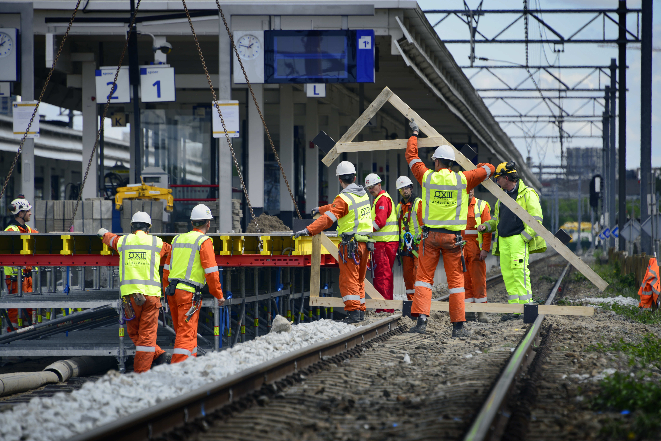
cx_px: 330
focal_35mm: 300
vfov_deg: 4.6
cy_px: 220
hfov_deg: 6.9
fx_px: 5510
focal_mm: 300
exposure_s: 1/160
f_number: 6.3
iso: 125
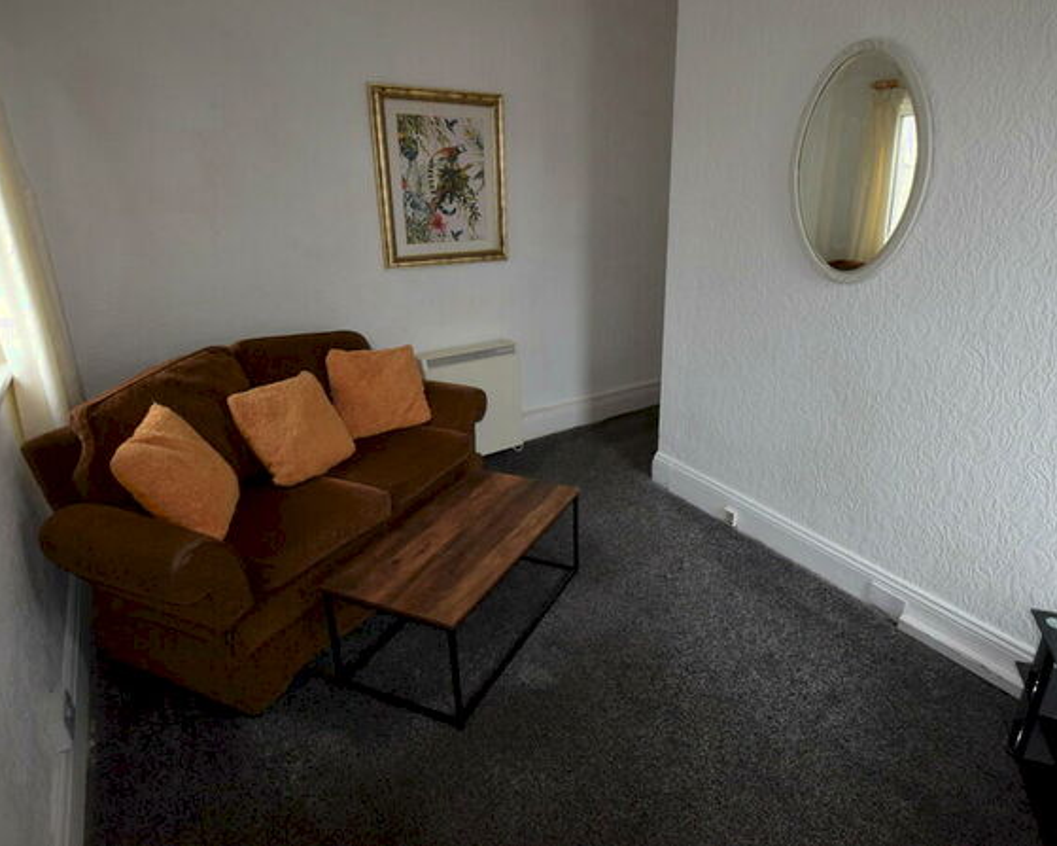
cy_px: 408
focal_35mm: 20
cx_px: 615
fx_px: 635
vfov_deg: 67.3
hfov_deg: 79.0
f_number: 5
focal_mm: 11.5
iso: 800
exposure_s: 1/100
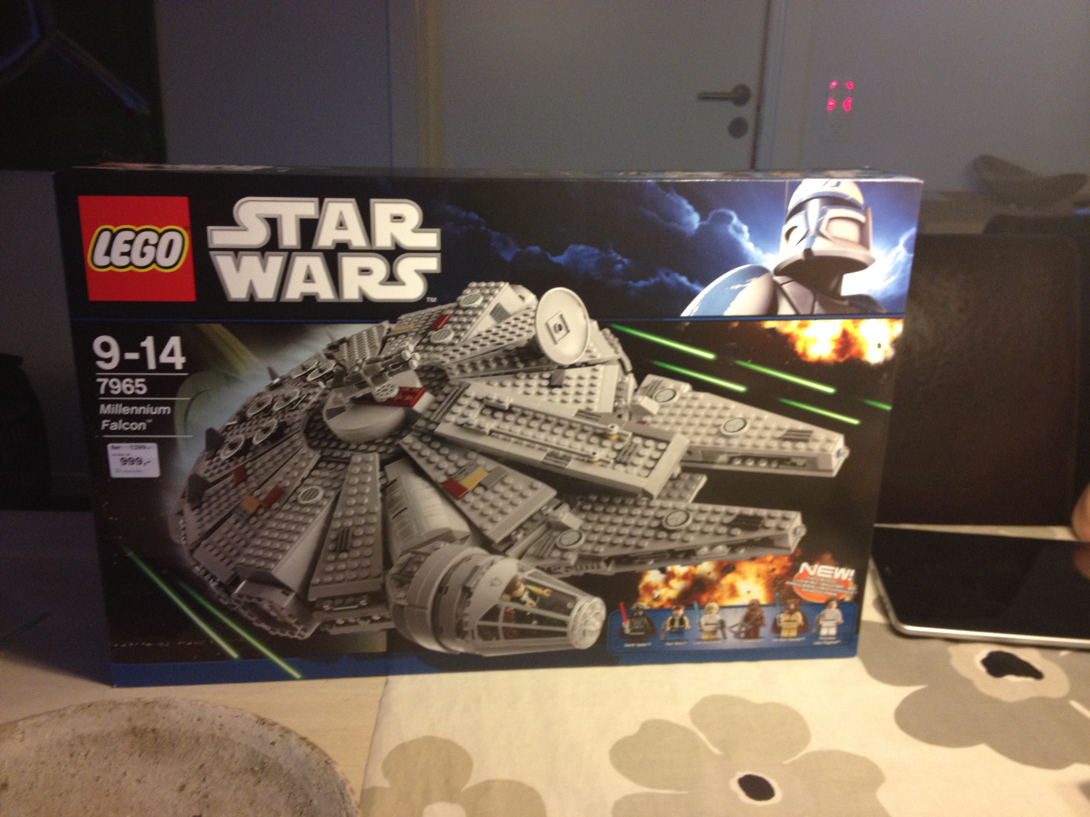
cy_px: 408
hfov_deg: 52.6
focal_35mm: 35
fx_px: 1102
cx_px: 545
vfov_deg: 40.7
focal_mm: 4.28
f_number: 2.4
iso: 160
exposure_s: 1/20
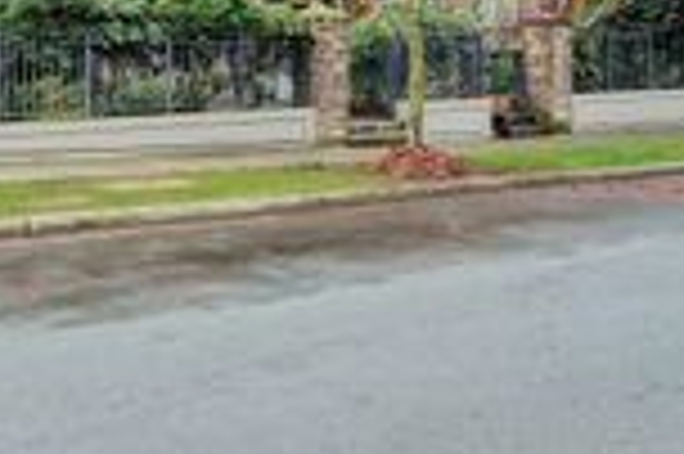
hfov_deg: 35.3
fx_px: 1069
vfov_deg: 22.9
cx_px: 256
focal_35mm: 56
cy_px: -20
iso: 400
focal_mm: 17.1
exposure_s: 1/100
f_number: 5
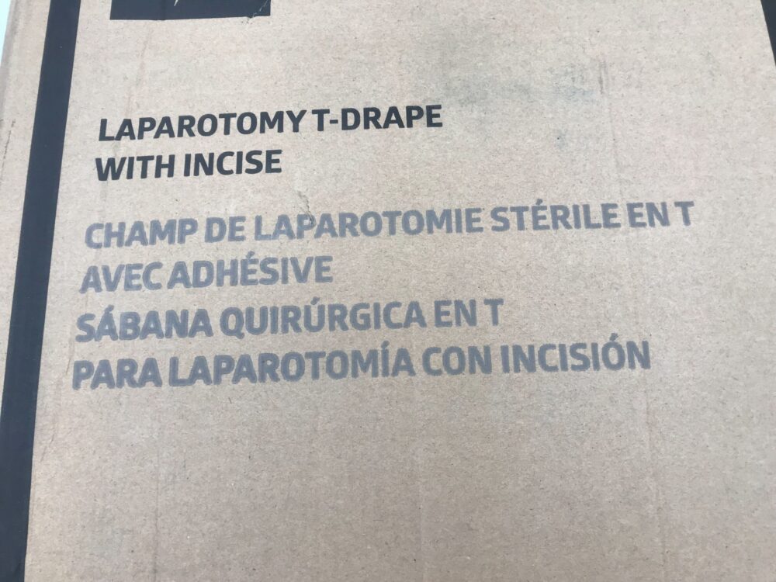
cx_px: 388
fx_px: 628
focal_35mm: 28
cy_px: 291
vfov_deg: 49.7
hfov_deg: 63.4
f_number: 1.8
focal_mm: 3.99
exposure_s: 1/120
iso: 40
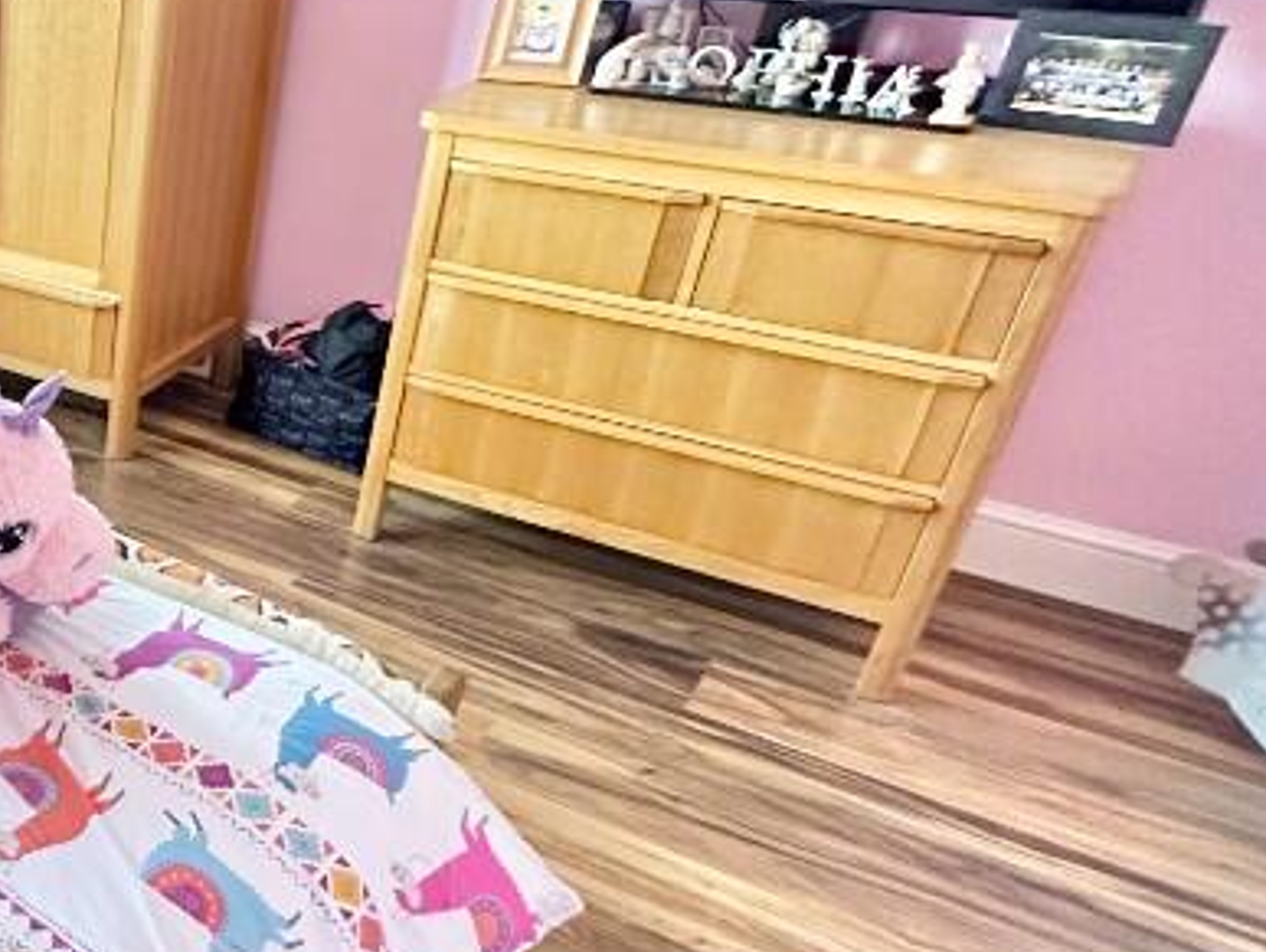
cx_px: -294
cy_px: 474
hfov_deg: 36.8
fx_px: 1354
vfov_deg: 38.7
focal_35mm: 37
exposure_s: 1/60
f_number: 2.2
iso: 800
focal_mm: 2.22
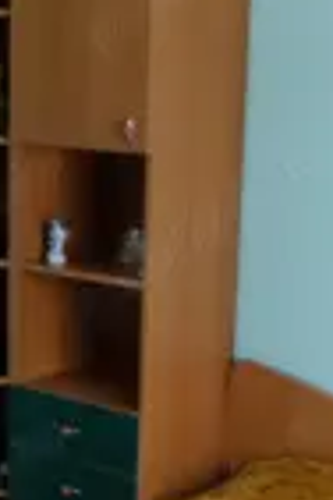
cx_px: 74
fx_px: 1193
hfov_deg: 15.8
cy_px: 376
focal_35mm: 86
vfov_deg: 23.4
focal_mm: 18
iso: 640
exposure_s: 1/15
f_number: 3.5
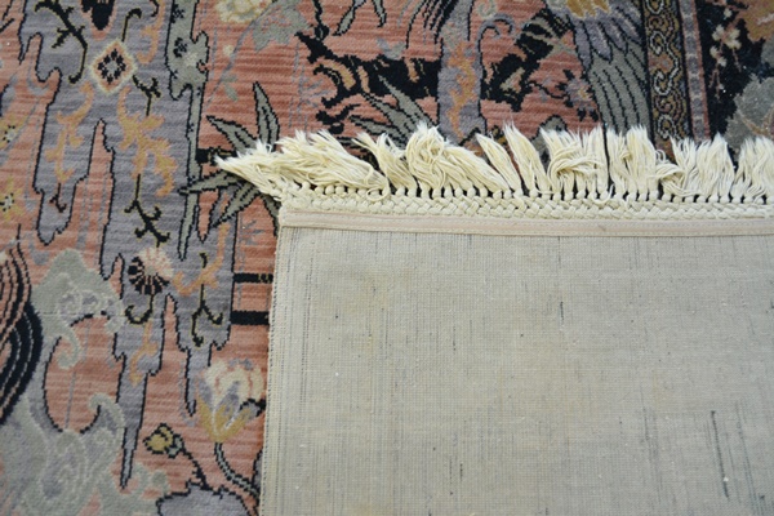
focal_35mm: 30
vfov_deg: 43.6
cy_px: 258
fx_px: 645
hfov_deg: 61.9
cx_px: 387
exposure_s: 1/30
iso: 1100
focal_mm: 20
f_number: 3.8
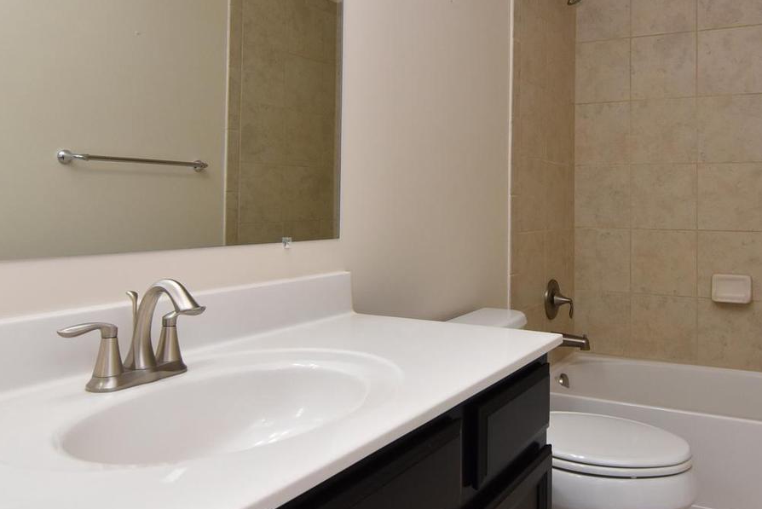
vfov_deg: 44.6
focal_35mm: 29
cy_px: 188
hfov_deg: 62.5
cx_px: 487
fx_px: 614
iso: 800
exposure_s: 1/80
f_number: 8
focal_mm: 12
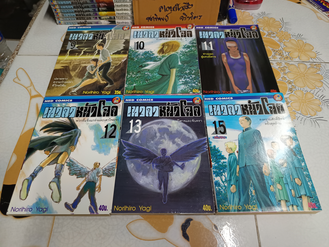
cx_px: 164
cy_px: 124
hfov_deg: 71.6
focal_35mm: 24
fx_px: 228
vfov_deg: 56.8
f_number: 1.7
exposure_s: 1/33.3
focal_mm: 5.31
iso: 1147
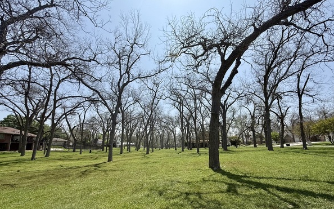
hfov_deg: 97.8
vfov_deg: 71.0
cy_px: 117
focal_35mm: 16
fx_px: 146
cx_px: 173
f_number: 2.2
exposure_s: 1/2976
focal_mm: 2.22
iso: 50
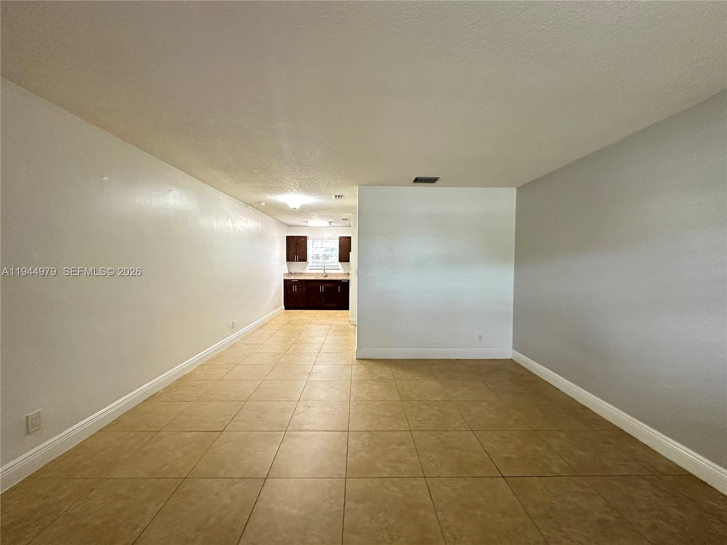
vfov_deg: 85.7
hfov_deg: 102.1
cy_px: 272
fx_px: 294
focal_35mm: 14
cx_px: 364
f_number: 2.2
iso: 1000
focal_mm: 2.22
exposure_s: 1/60
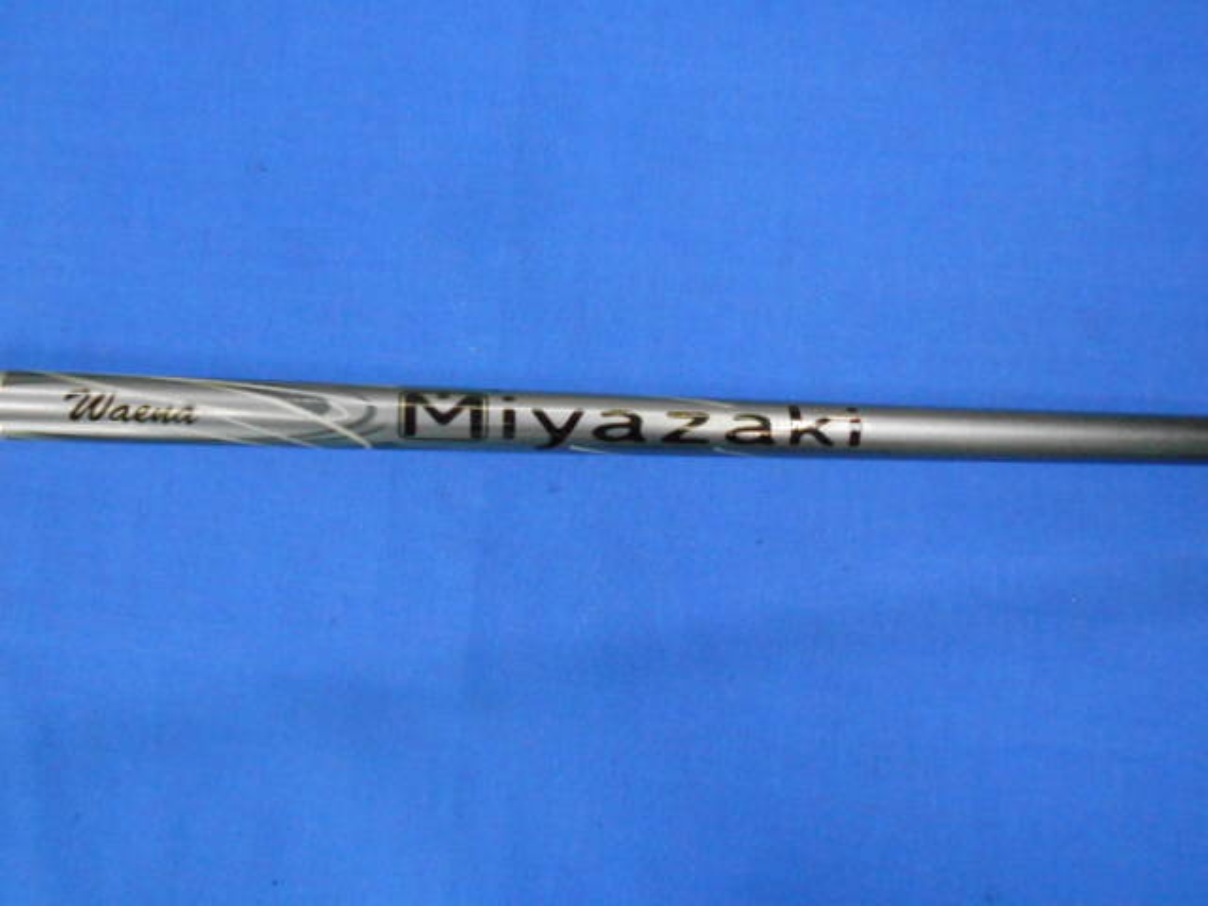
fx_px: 907
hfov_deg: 67.3
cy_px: 453
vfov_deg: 53.1
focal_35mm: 26
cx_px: 604
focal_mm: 4.6
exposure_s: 1/125
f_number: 3.2
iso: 800
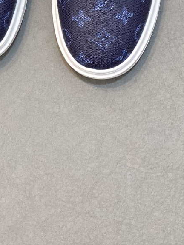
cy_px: -53
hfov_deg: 11.4
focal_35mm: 130
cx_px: 30
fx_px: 921
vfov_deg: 14.7
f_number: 2
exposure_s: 1/100
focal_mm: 6
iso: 100
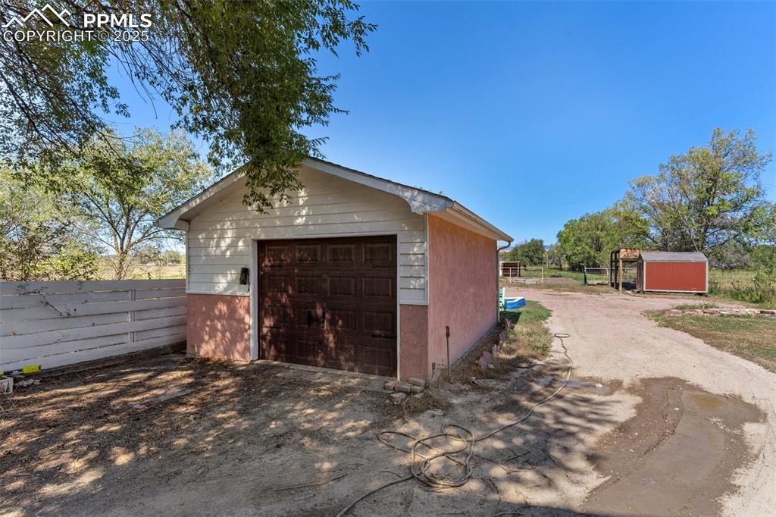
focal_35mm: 17
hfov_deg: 93.3
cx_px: 388
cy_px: 258
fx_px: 366
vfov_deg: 70.4
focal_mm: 17
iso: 100
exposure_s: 1/40
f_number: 11
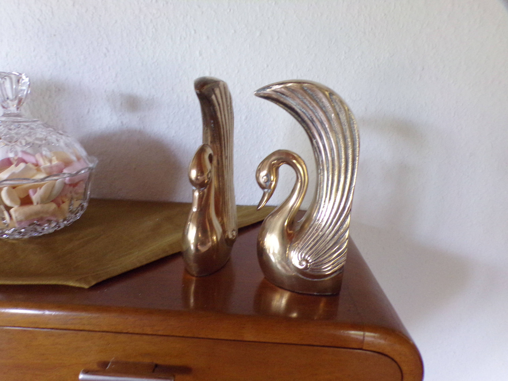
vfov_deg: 56.8
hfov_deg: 71.6
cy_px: 190
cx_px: 254
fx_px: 352
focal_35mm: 24
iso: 407
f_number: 3
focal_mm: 4.3
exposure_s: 1/17
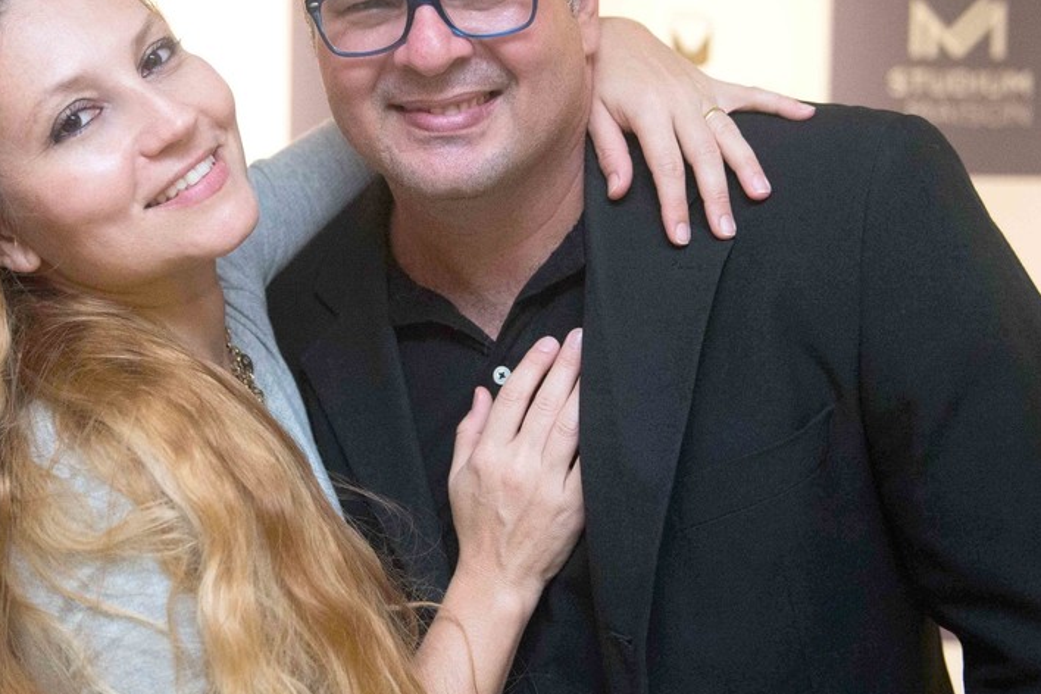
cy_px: 234
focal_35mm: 61
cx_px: 400
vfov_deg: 22.2
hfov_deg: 32.7
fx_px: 1764
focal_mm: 36
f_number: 2.8
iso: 3200
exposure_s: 1/500
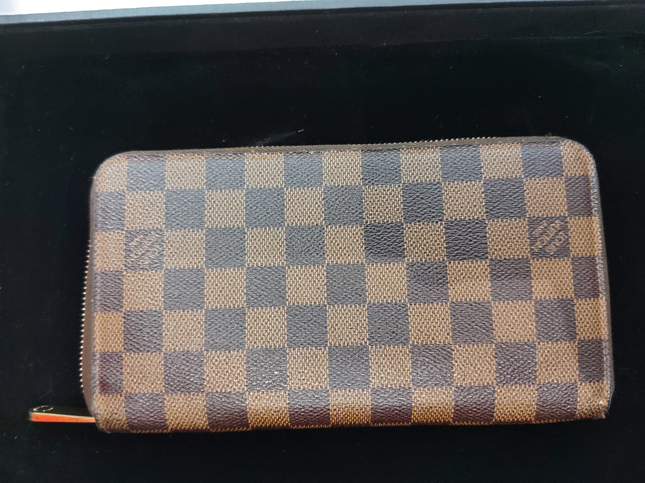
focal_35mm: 24
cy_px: 242
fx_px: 447
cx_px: 322
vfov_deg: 56.8
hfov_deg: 71.6
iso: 400
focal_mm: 5.23
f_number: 1.8
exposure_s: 1/25
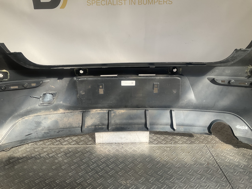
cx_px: 126
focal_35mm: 29
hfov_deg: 61.7
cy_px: 94
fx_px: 211
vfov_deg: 48.2
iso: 16
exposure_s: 1/593
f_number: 1.8
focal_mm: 3
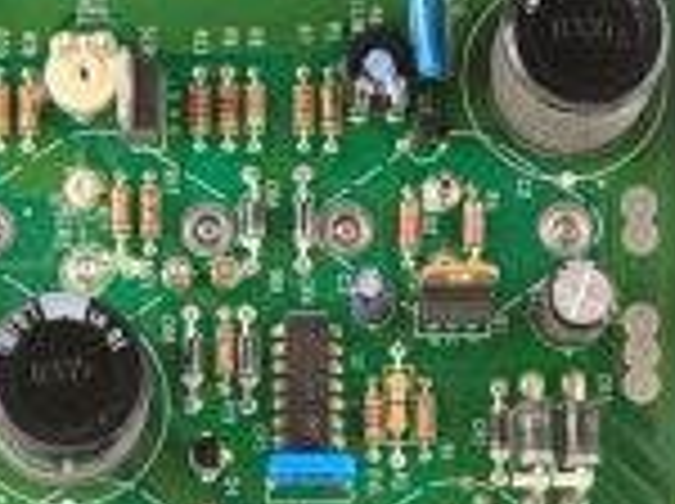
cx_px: 220
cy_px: 1228
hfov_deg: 6.9
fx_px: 5626
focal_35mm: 289
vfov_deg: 5.0
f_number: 9
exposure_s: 1/125
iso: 1600
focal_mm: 50
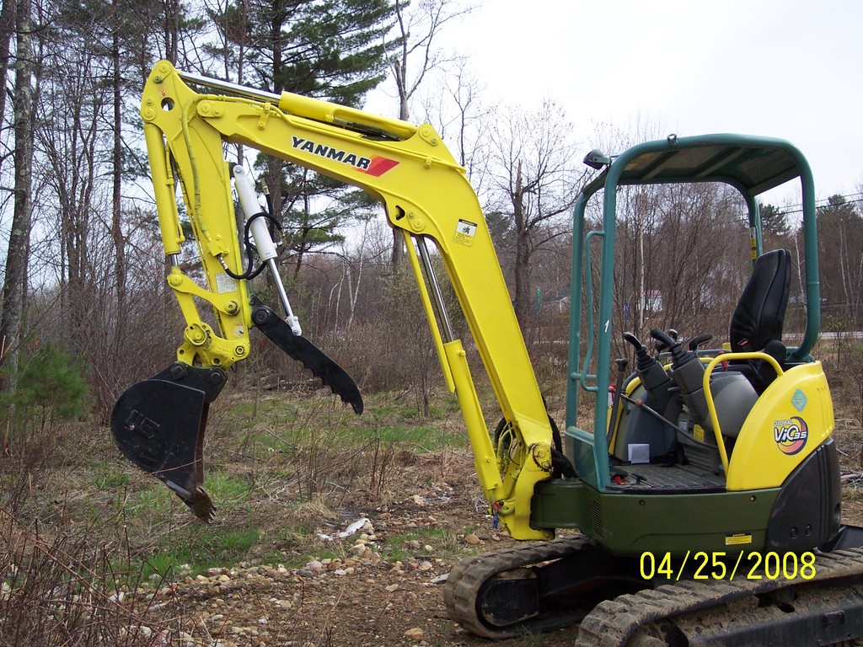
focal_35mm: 38
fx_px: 947
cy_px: 324
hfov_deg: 49.0
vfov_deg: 37.7
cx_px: 432
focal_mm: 8
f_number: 2.8
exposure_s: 1/700
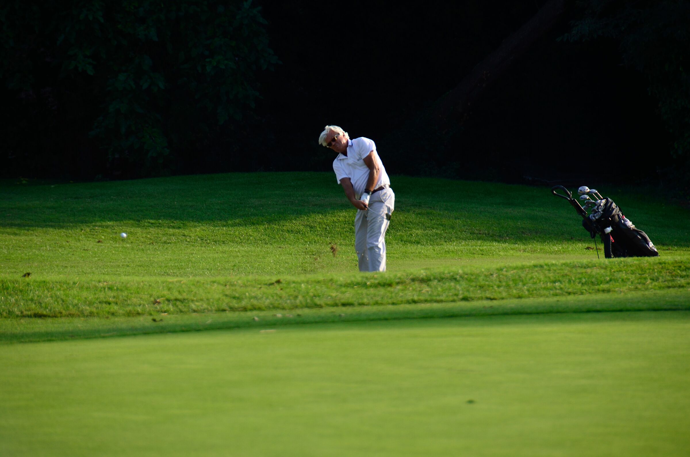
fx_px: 4878
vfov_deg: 5.4
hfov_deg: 8.1
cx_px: 345
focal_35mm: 255
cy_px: 228
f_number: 5.6
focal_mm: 170
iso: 200
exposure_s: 1/500
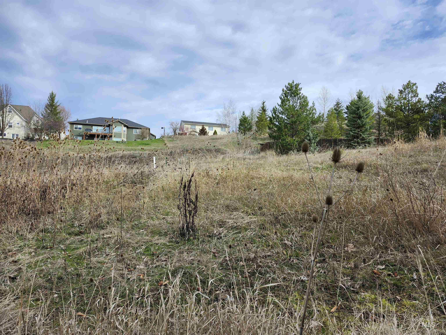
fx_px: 296
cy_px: 168
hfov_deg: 73.9
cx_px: 223
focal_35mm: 23
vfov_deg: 58.9
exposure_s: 1/1167
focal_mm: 5.54
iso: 25
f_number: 1.8
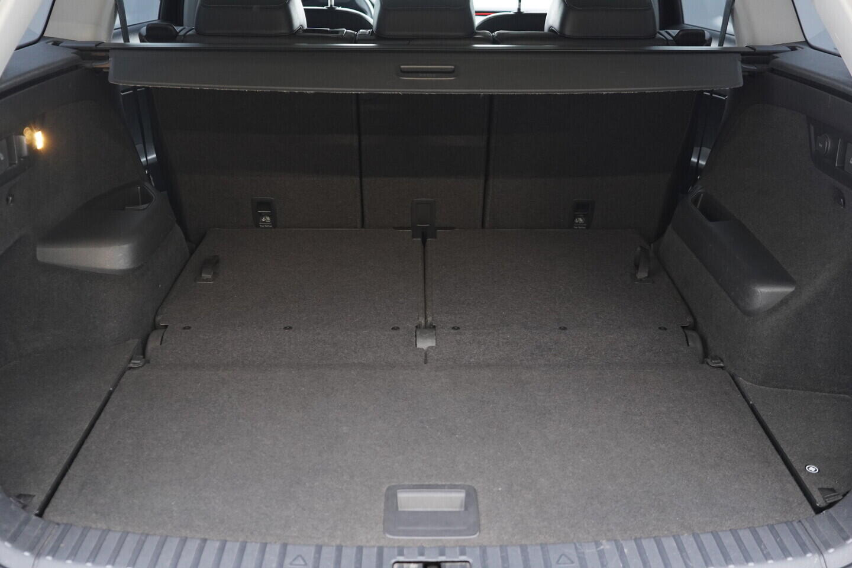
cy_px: 284
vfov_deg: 36.9
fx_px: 852
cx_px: 426
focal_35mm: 36
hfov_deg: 53.1
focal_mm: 24
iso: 1000
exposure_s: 1/40
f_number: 2.8
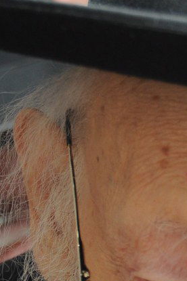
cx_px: 229
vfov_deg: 9.7
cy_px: 378
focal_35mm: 208
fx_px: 1623
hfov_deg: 6.5
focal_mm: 36
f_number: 4.2
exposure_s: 1/160
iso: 400
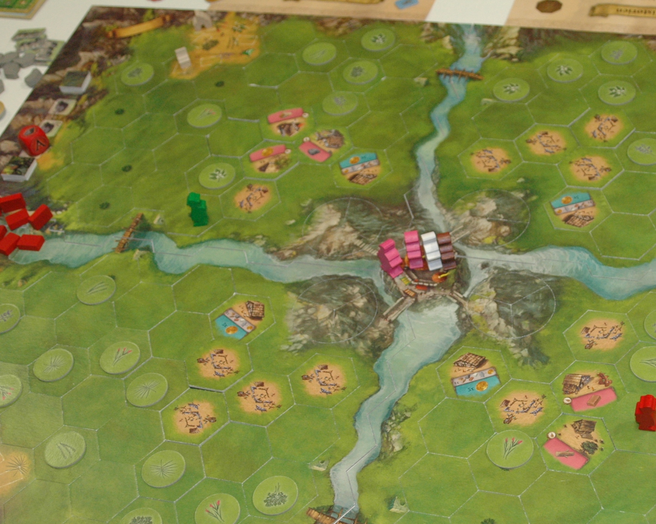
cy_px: 341
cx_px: 435
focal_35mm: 64
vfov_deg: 23.8
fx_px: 1242
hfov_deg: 29.4
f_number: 4
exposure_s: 1/100
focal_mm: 28
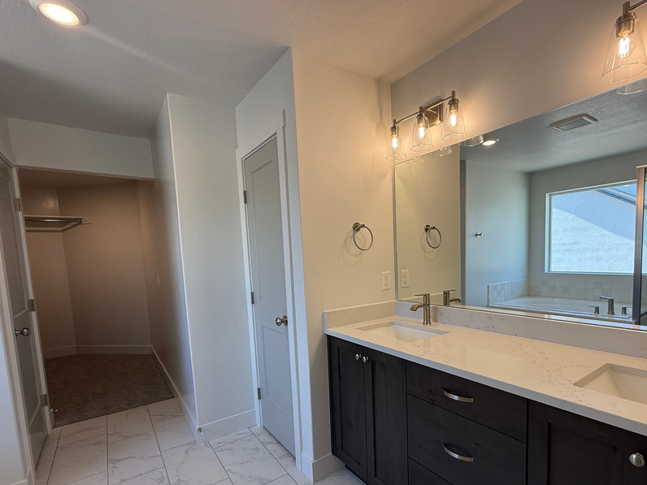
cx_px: 358
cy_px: 287
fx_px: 336
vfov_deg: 71.0
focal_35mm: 18
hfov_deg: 87.4
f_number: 2.2
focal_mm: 2.22
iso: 50
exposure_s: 1/149
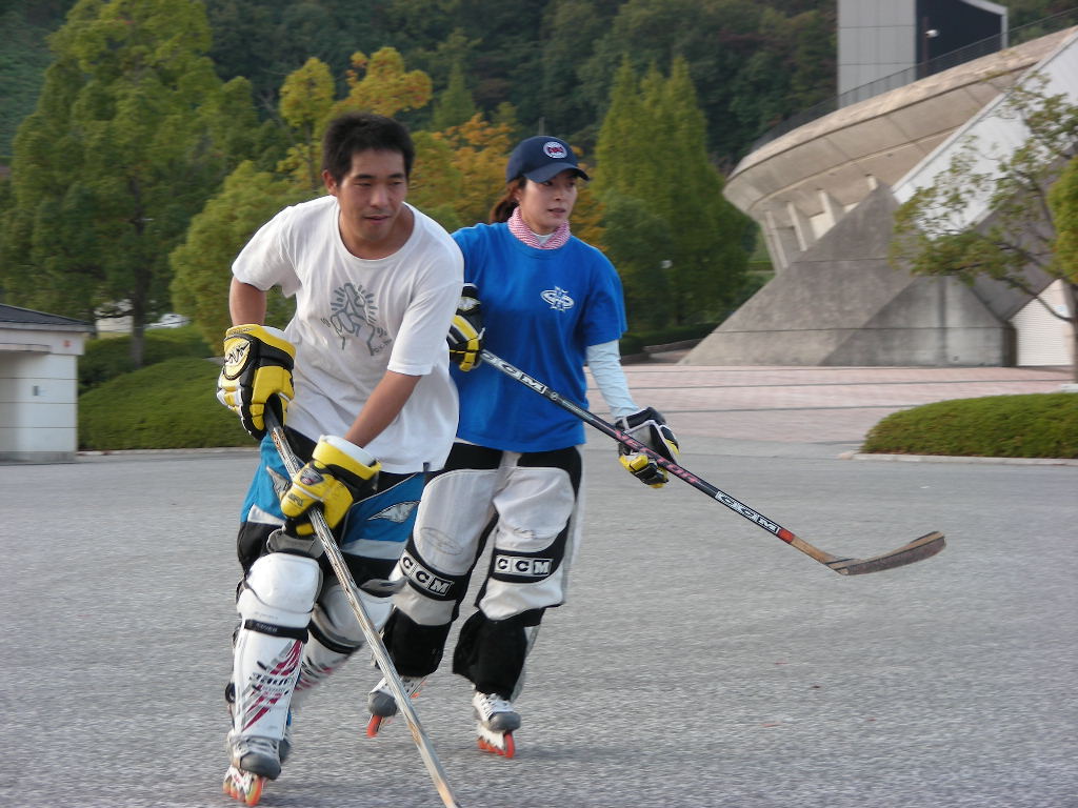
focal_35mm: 113
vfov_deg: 13.1
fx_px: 3519
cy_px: 404
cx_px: 539
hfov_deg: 17.4
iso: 50
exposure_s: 1/72.2
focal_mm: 18.9
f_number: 3.5
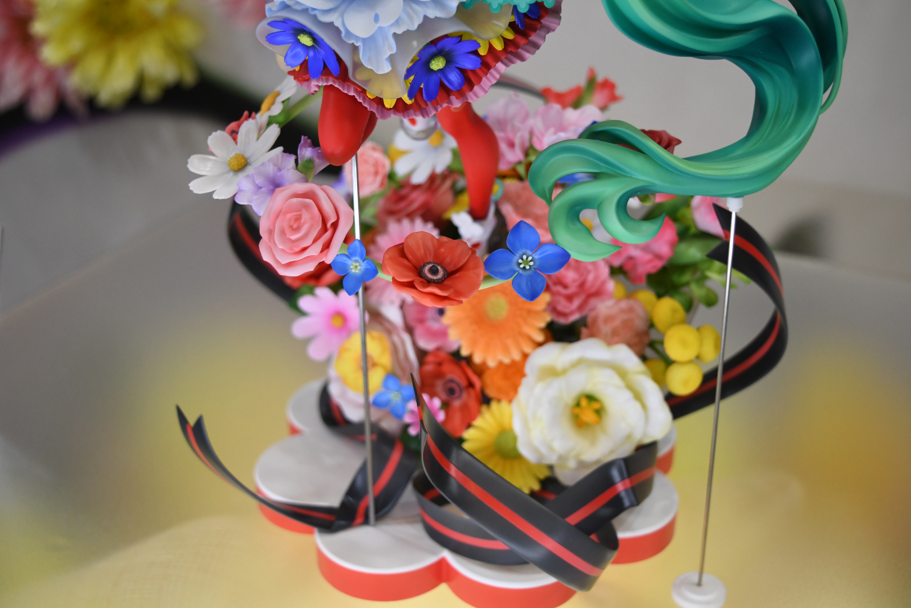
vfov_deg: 28.9
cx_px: 456
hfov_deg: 42.3
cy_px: 304
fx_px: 1177
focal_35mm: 46
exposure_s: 1/640
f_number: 4.5
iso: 1000
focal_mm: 31
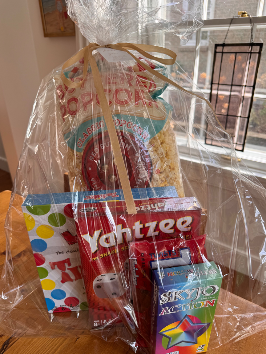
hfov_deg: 54.9
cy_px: 176
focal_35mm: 25
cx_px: 132
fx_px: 256
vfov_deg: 69.4
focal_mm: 6.76
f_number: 1.78
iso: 64
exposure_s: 1/159
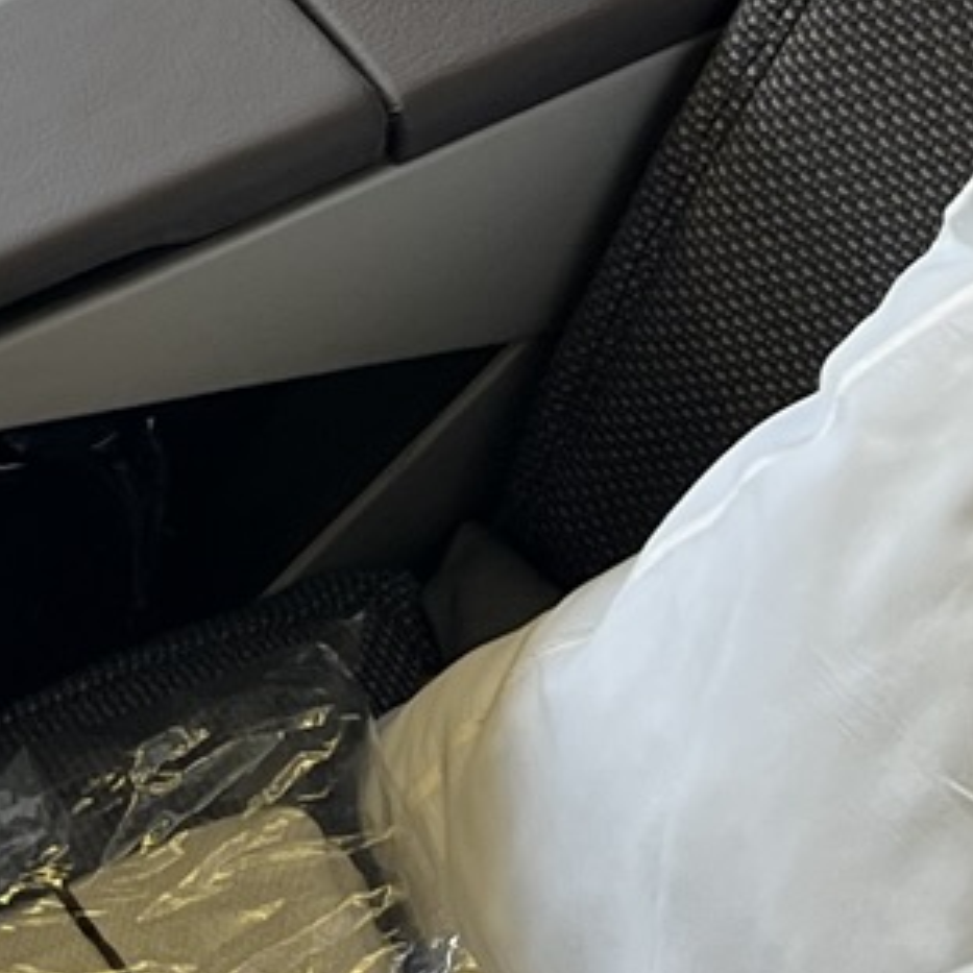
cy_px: -782
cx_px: -519
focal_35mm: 148
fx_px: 4707
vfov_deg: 11.0
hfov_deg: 11.3
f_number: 1.5
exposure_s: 1/137
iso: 32
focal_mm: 5.7
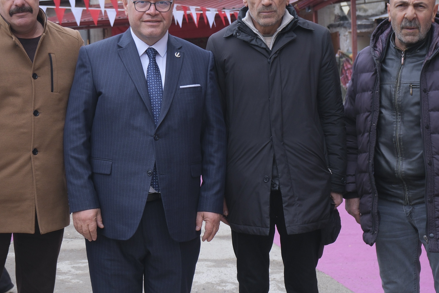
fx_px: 841
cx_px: 144
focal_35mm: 69
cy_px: 95
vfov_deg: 19.7
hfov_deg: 29.0
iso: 640
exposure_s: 1/160
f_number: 4.5
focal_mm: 28.8
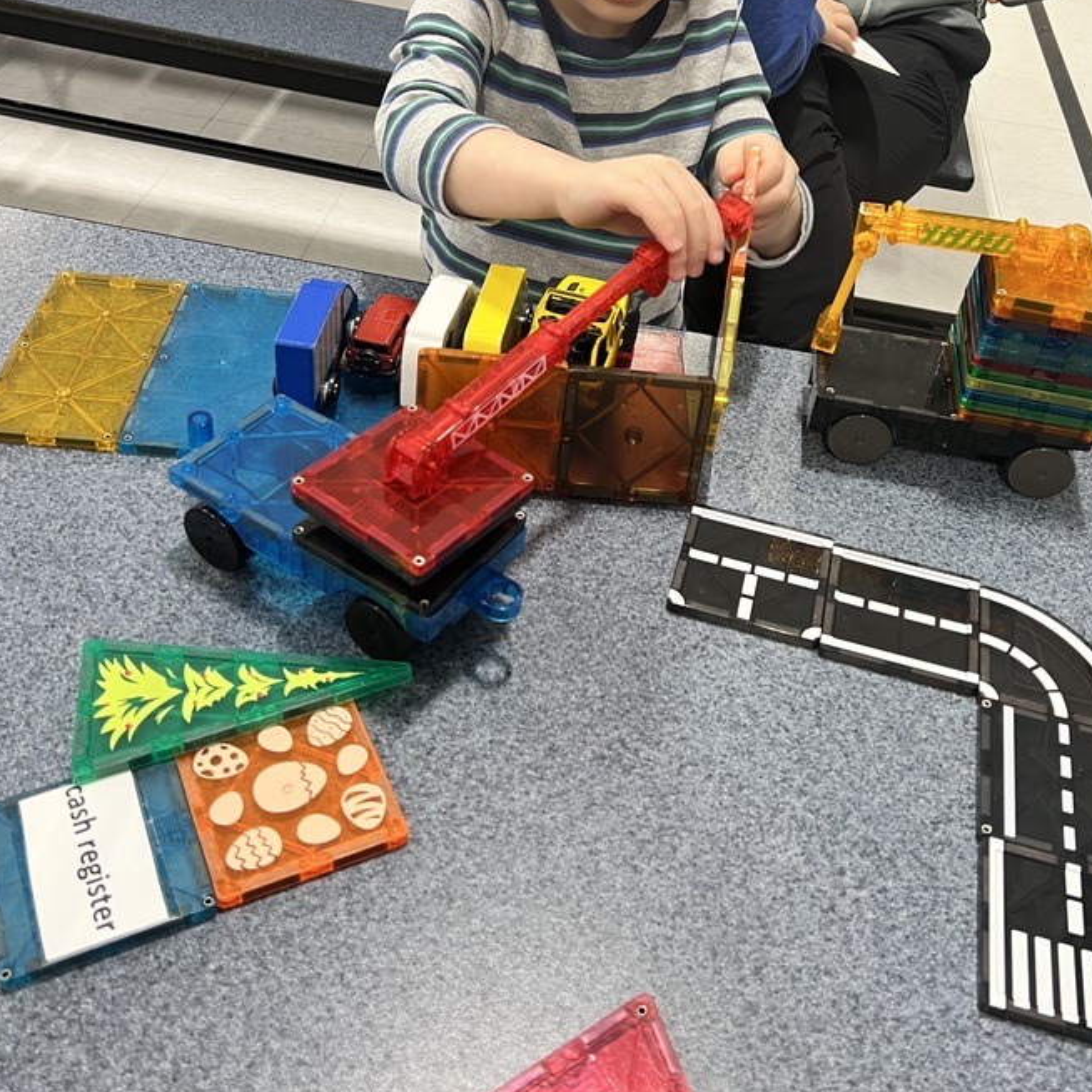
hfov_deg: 46.0
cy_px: 404
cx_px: 606
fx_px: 1285
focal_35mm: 36
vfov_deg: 45.6
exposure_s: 1/60
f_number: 1.5
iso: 80
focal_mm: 5.7
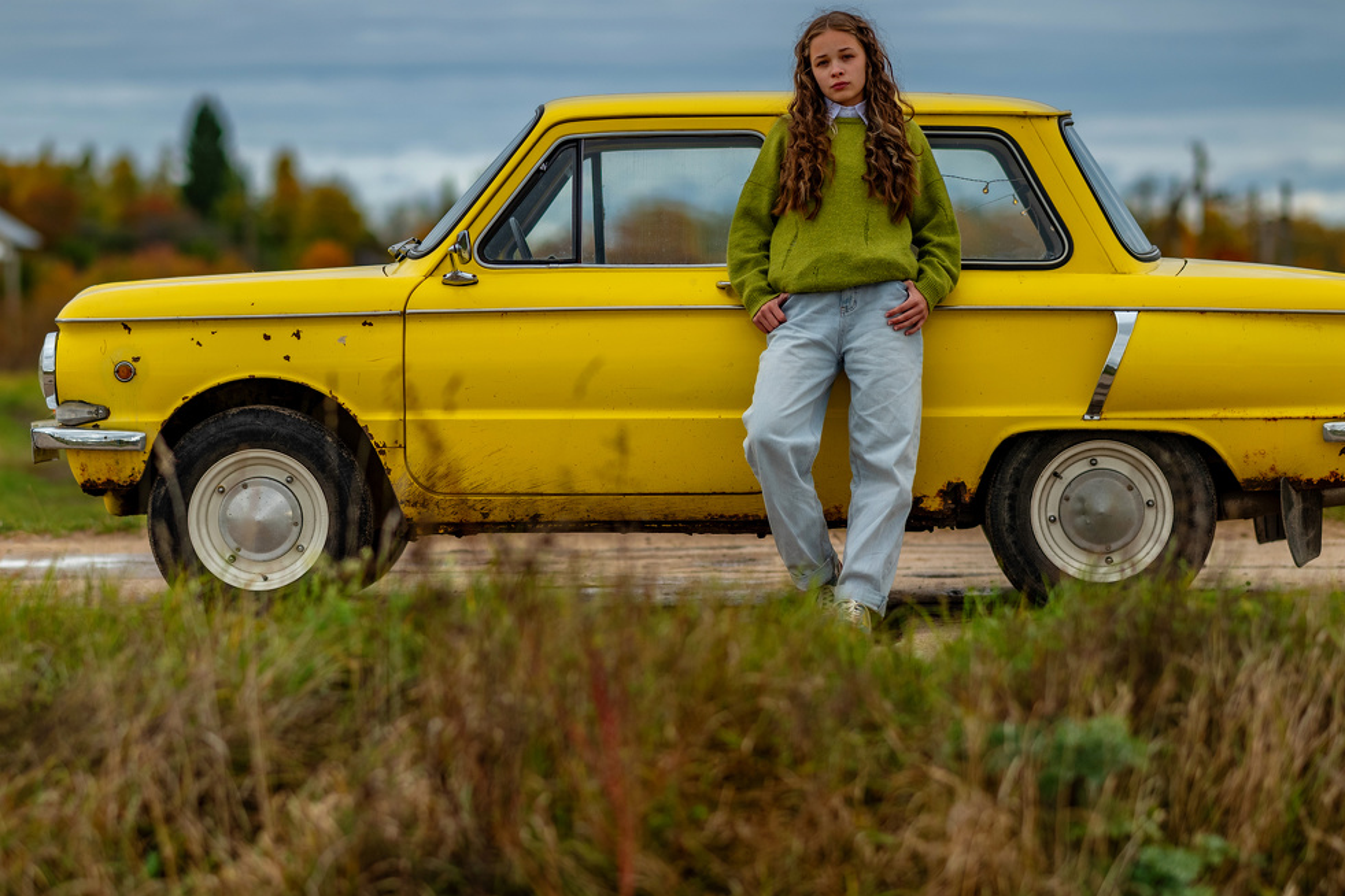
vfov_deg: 9.1
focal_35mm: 150
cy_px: 509
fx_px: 5604
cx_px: 554
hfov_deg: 13.7
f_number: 2
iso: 100
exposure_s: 1/2000
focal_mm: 105
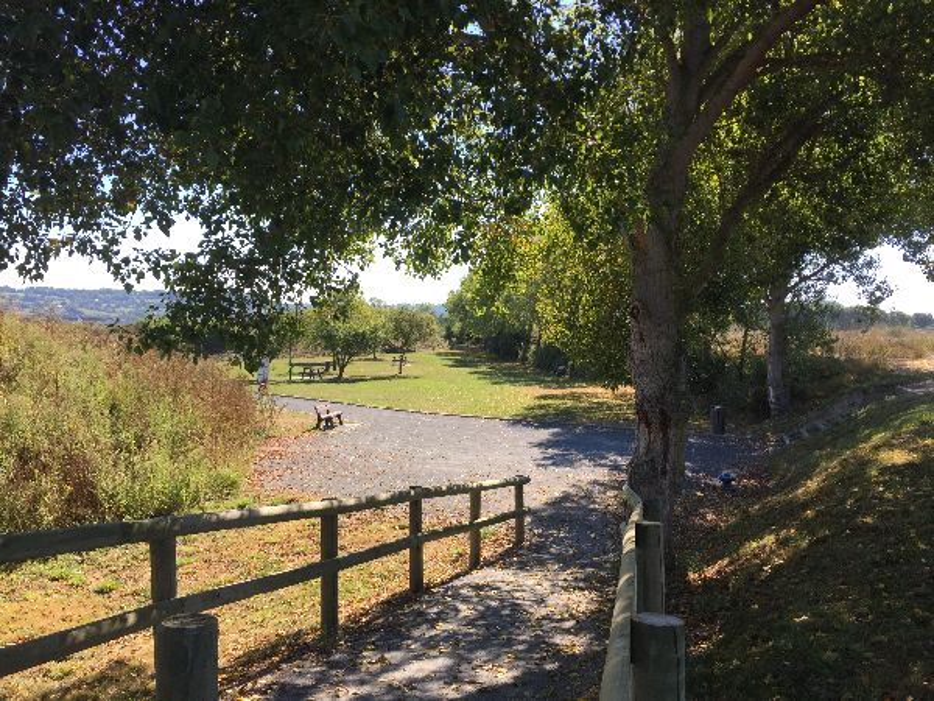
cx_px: 467
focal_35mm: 29
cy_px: 350
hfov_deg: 61.7
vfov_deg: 48.2
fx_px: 782
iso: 32
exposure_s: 1/791
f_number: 2.2
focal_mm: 4.15
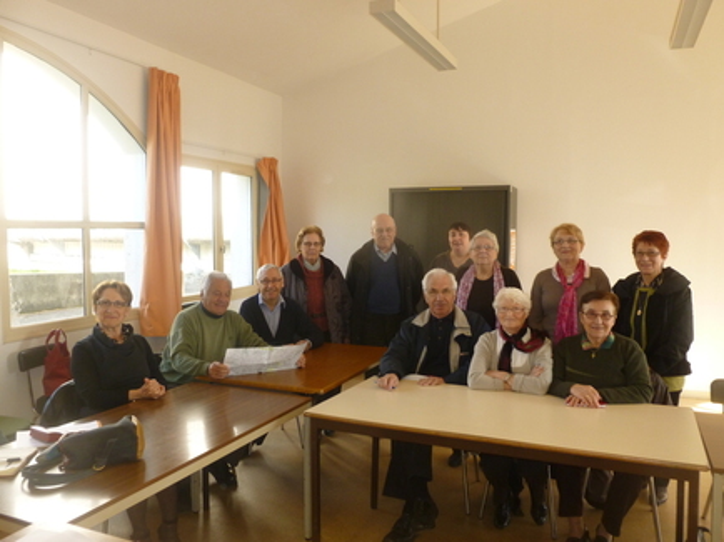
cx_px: 362
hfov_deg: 63.5
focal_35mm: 28
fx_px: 585
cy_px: 271
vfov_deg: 49.7
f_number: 3.3
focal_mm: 5
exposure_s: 1/60
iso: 125
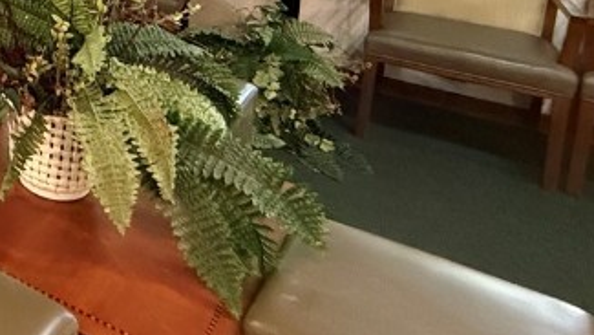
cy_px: -134
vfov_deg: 21.7
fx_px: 756
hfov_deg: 30.8
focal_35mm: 48
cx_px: -221
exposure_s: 1/60
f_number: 2.2
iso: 1000
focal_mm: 2.22
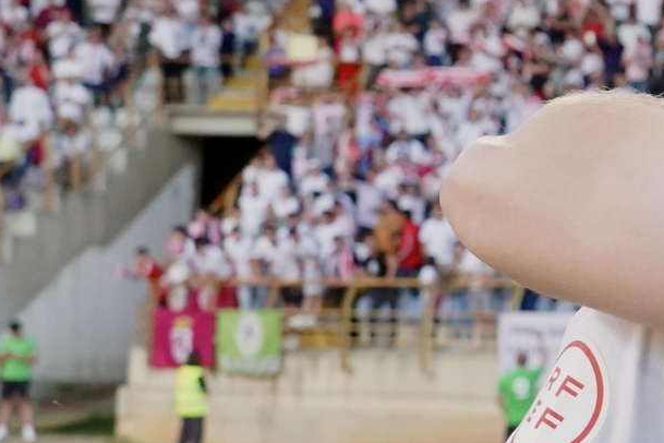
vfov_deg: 10.6
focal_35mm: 128
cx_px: 1078
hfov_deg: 14.6
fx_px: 2361
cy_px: 466
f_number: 5.6
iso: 4000
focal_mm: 39
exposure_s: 1/500
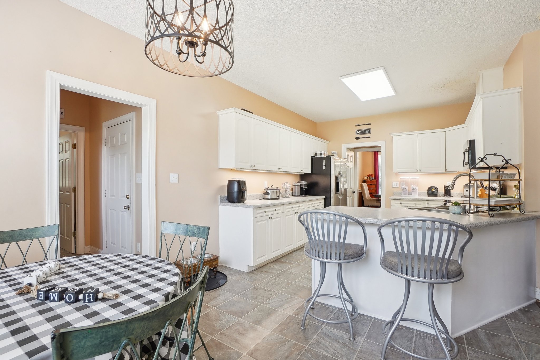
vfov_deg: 77.3
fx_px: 225
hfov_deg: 100.4
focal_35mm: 15
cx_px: 270
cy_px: 180
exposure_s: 1/25
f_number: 8
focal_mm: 10
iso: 400
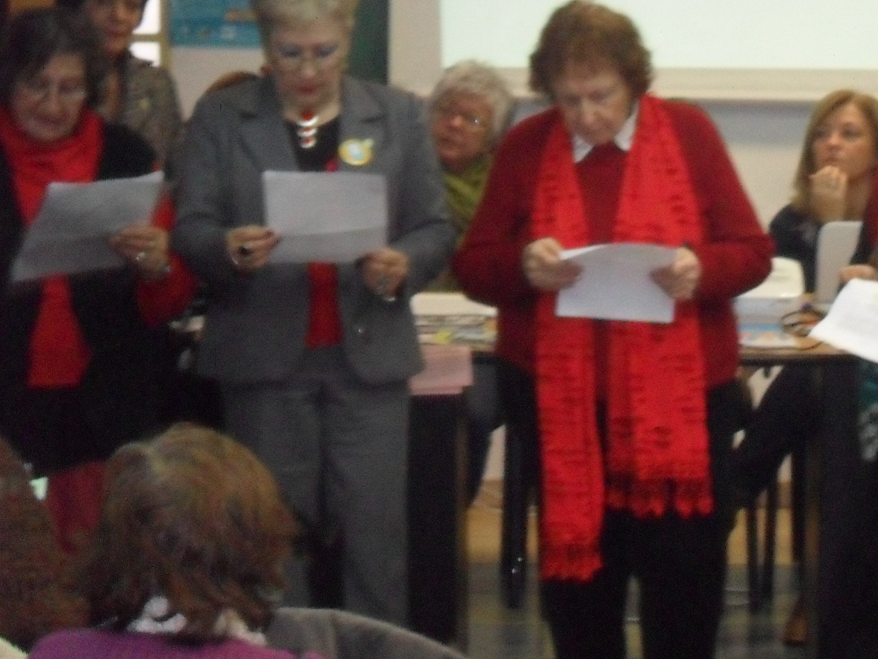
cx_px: 730
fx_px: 3450
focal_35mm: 136
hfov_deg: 14.4
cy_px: 173
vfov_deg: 10.9
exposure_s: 1/60
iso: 400
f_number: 5
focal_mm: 13.6
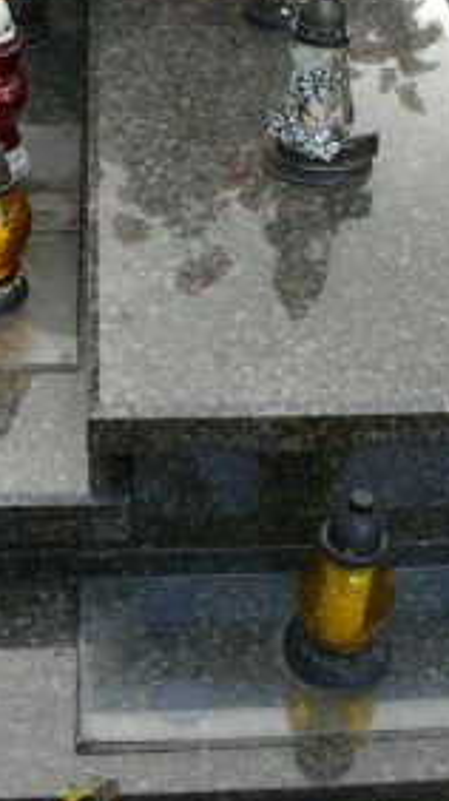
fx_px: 1380
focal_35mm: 65
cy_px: 139
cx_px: 270
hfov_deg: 18.5
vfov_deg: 31.4
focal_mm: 7.4
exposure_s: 1/125
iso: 100
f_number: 3.6
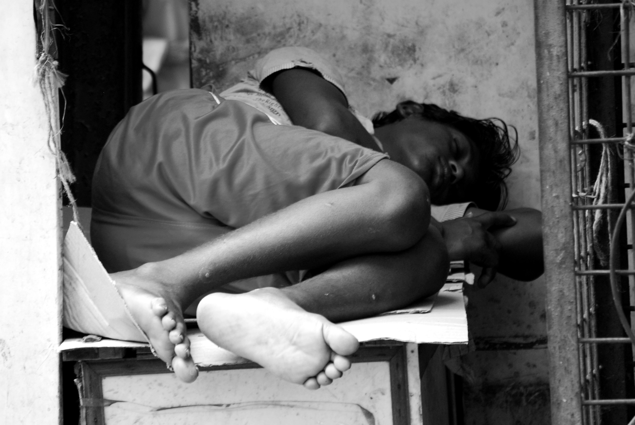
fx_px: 4635
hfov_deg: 7.8
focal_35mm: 262
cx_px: 318
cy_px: 212
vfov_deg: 5.2
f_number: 5.6
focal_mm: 175
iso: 400
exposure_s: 1/60
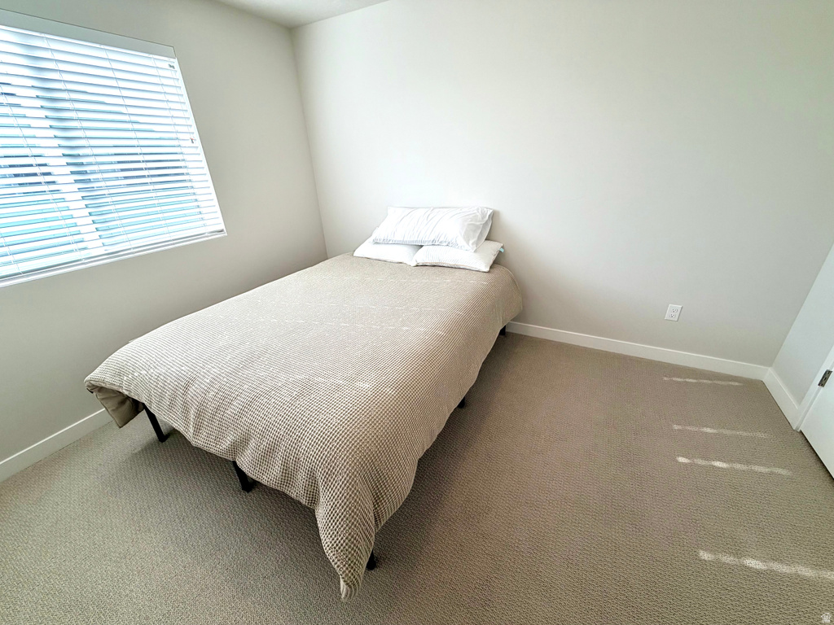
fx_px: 337
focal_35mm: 14
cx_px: 417
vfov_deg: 85.7
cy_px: 312
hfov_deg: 102.1
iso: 40
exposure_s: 1/146
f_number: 2.2
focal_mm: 2.22
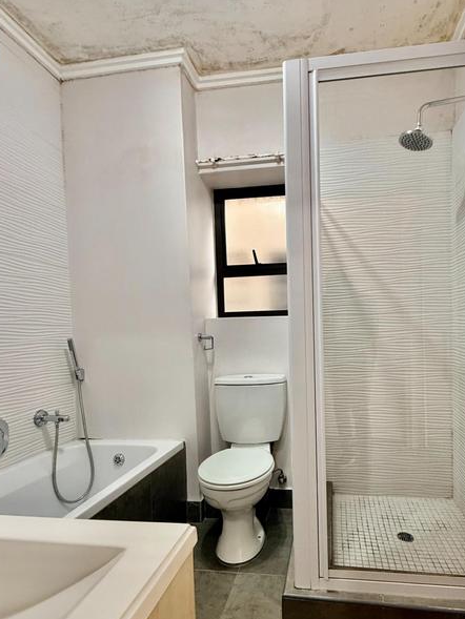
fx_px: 340
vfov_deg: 84.2
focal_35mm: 19
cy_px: 349
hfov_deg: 67.7
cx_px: 290
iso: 320
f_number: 2.2
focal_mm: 2.22
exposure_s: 1/100
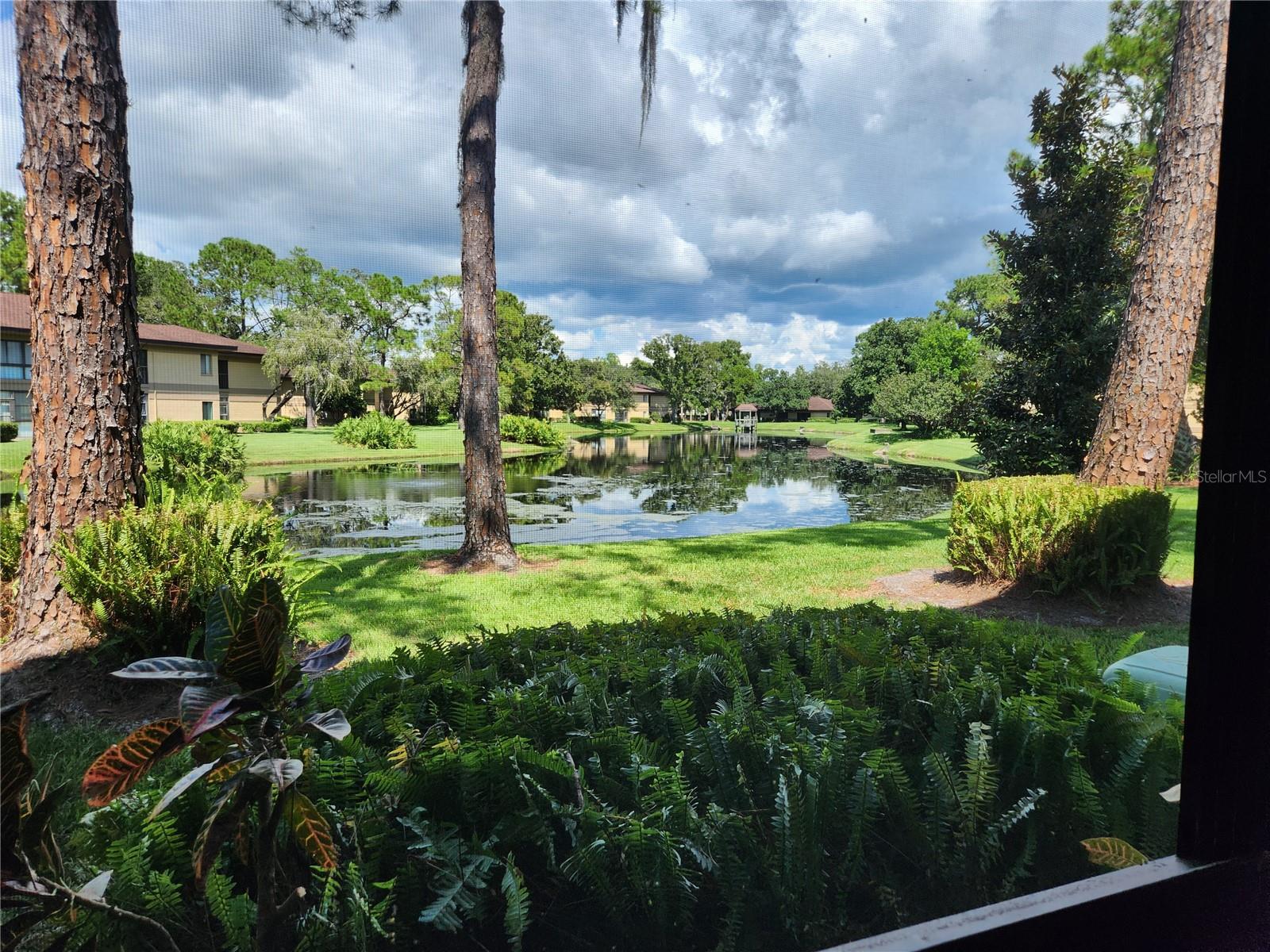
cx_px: 635
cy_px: 476
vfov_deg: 58.9
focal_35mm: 23
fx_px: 844
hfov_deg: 73.9
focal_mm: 5.4
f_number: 1.8
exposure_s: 1/803
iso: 20
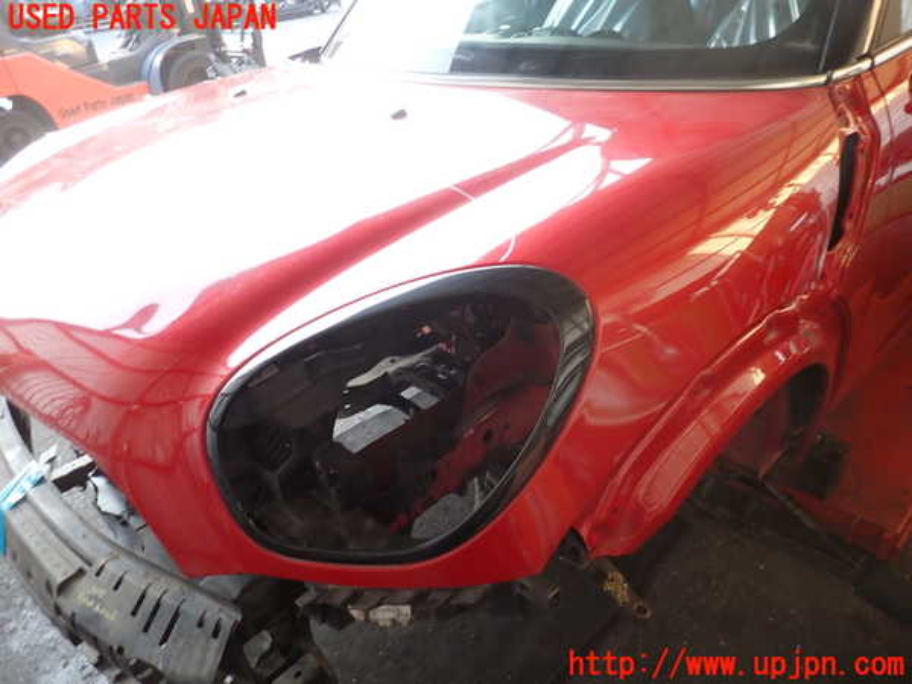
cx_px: 456
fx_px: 659
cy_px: 342
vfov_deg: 54.9
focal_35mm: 25
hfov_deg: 69.4
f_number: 2
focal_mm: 4.5
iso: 200
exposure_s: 1/60
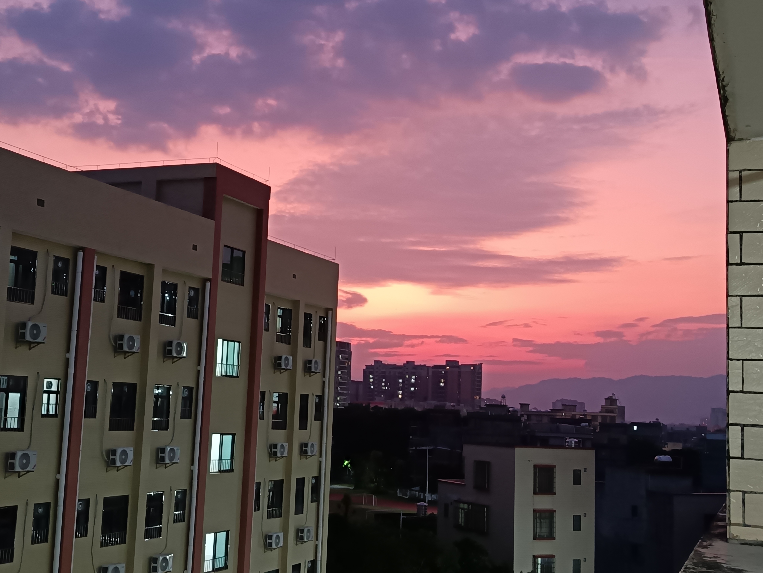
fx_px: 1058
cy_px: 286
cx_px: 382
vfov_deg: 30.3
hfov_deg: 39.7
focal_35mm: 48
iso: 2712
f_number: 1.75
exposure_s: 1/24
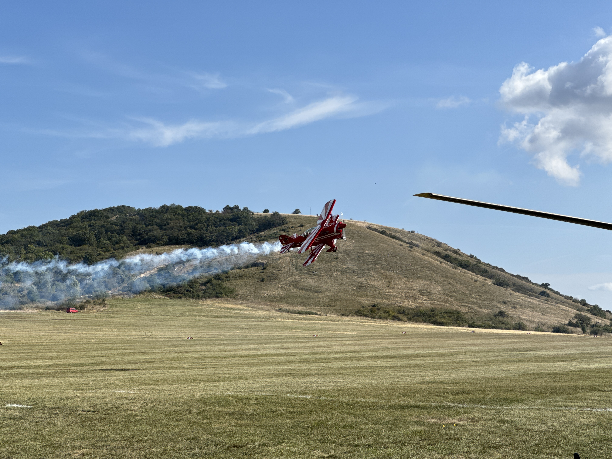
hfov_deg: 25.3
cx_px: 306
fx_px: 1361
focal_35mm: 77
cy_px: 230
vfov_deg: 19.1
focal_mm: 9
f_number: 2.8
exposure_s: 1/1064
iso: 25
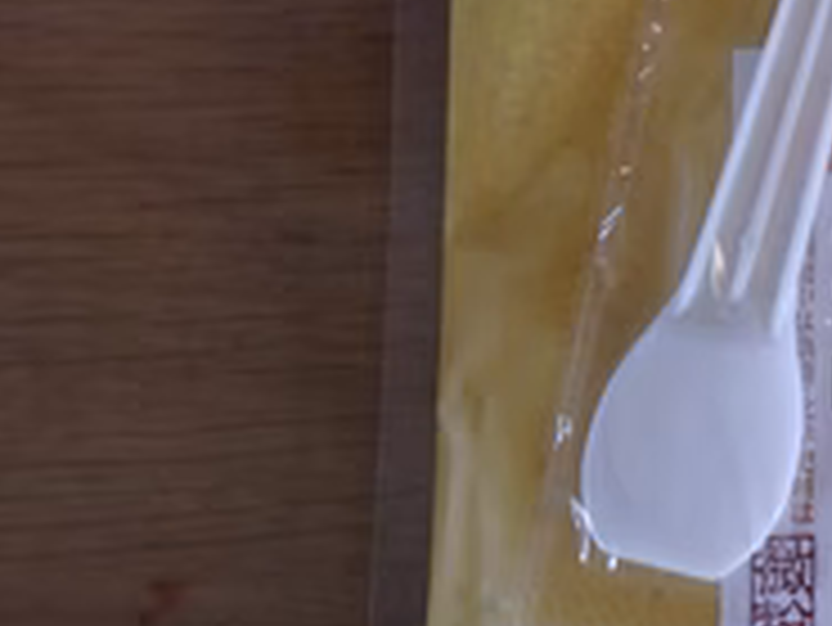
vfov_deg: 26.8
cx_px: 895
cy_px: 459
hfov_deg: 31.8
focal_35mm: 54
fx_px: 1299
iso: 800
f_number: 3
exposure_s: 1/30
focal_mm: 4.5
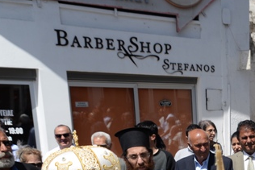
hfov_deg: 21.7
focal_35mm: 79
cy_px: 248
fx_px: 560
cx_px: 376
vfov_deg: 16.0
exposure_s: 1/500
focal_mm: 26
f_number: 7.1
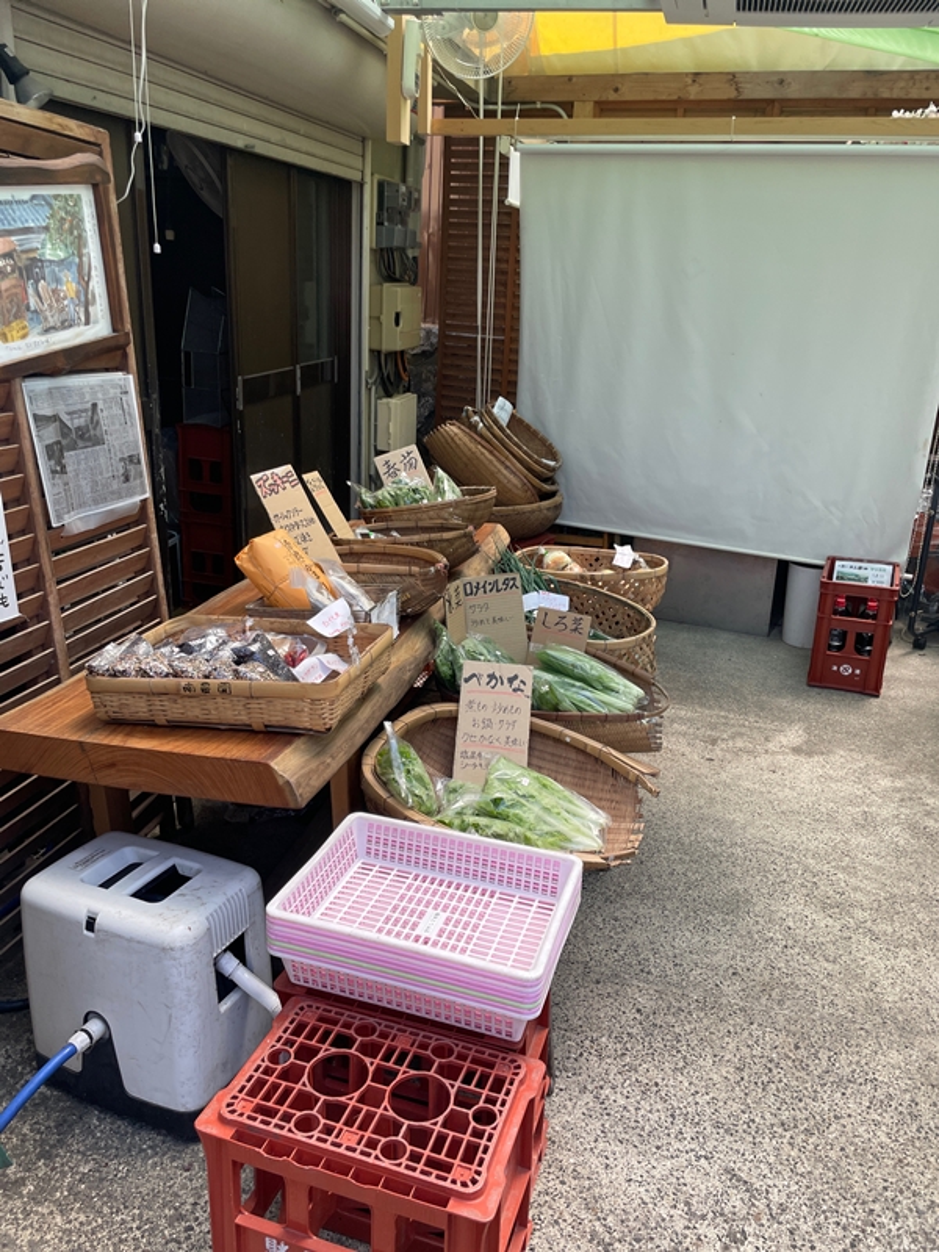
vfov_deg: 67.3
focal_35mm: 26
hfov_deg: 53.1
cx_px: 470
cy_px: 626
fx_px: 940
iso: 32
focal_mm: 4.2
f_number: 1.6
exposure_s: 1/421
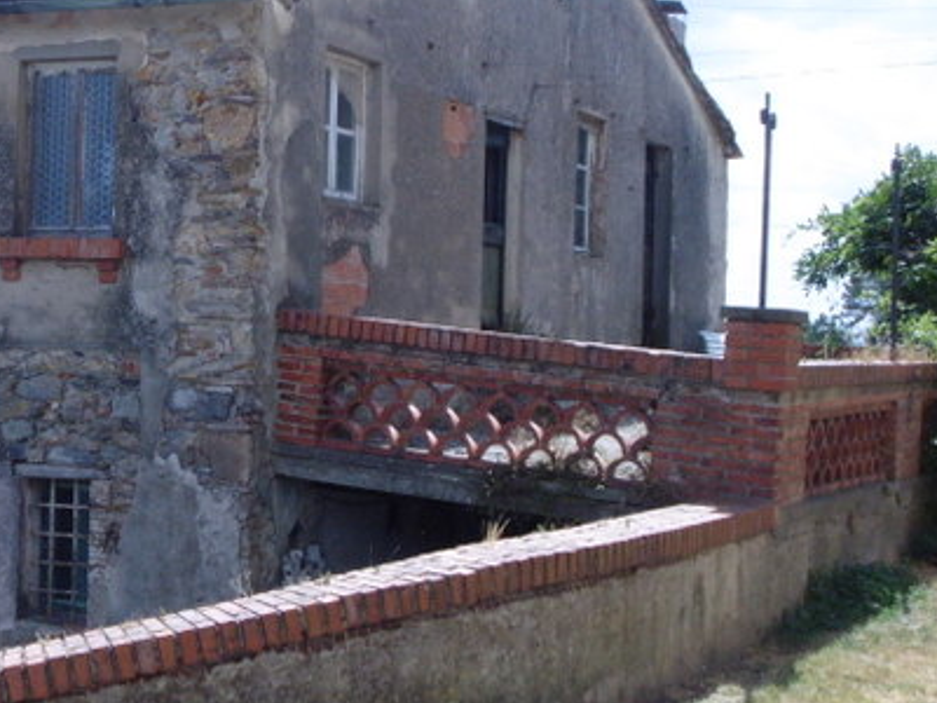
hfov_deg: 27.4
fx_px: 1895
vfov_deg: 21.0
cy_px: 262
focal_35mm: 70
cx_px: 234
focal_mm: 6.4
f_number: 3.5
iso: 100
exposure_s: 1/1000
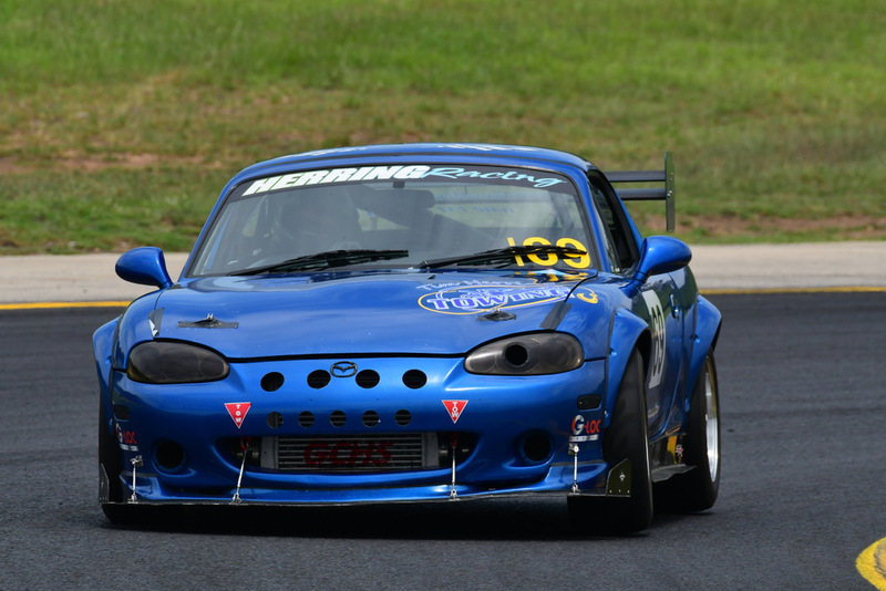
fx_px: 18464
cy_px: 296
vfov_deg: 1.8
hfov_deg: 2.7
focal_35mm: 750
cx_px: 443
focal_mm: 500
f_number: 11
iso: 400
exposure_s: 1/640
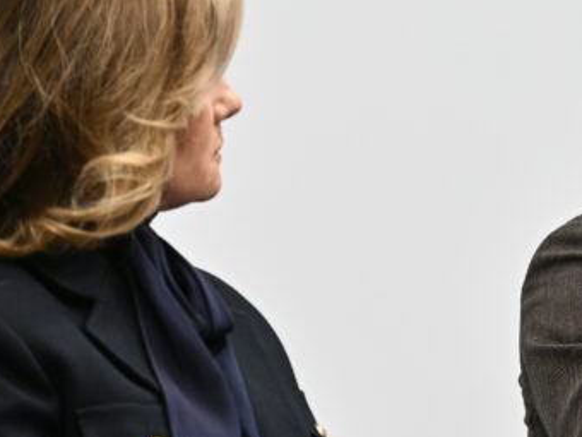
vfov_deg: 5.0
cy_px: 157
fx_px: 4960
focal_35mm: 295
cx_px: 757
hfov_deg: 6.7
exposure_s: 1/160
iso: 640
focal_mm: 102
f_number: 4
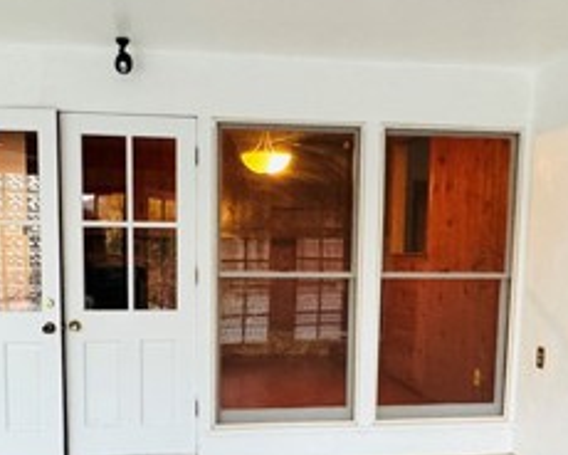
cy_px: 319
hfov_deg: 47.9
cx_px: 264
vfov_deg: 38.5
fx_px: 639
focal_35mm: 38
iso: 1000
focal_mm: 2.22
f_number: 2.2
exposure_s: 1/60
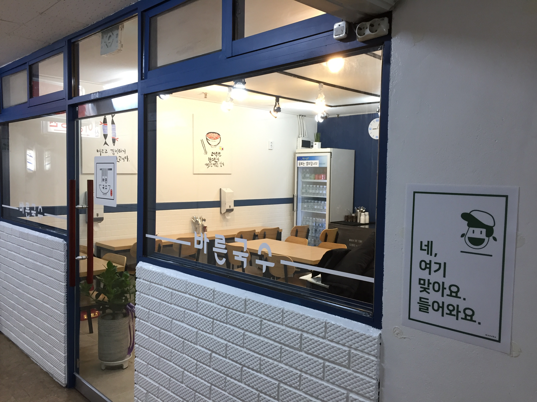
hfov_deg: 61.7
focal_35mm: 29
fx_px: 450
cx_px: 268
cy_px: 201
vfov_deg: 48.2
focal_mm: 4.15
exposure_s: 1/30
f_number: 2.2
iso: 80
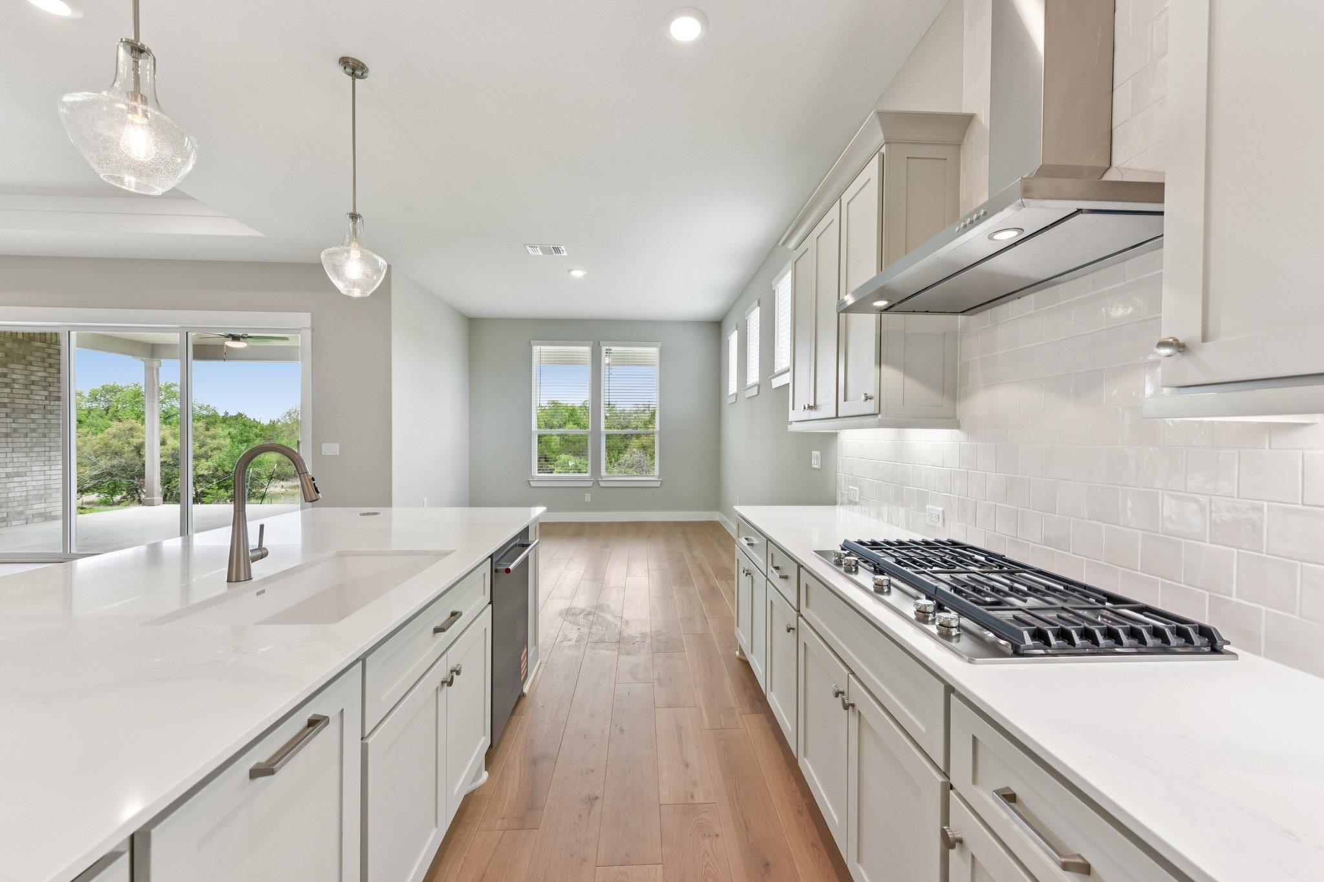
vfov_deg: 81.2
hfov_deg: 104.3
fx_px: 515
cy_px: 441
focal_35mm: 14
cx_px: 662
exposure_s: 1/25
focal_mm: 14
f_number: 8
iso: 100
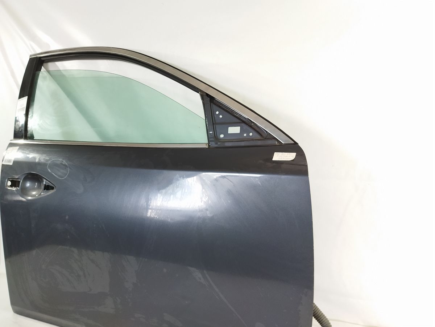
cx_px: 218
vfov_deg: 51.4
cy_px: 164
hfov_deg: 65.3
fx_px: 339
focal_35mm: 27
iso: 219
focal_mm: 4.71
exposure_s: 1/50
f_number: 1.79
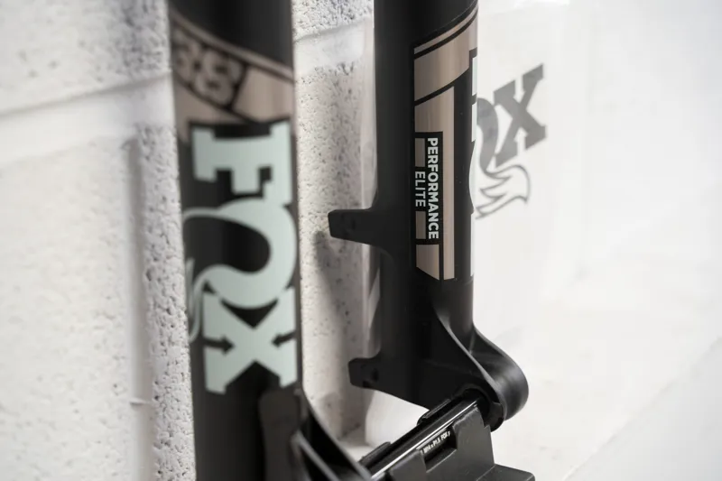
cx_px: 361
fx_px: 1504
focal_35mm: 75
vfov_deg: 18.2
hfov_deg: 27.0
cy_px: 240
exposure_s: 1/50
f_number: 4.5
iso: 1000
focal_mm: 75
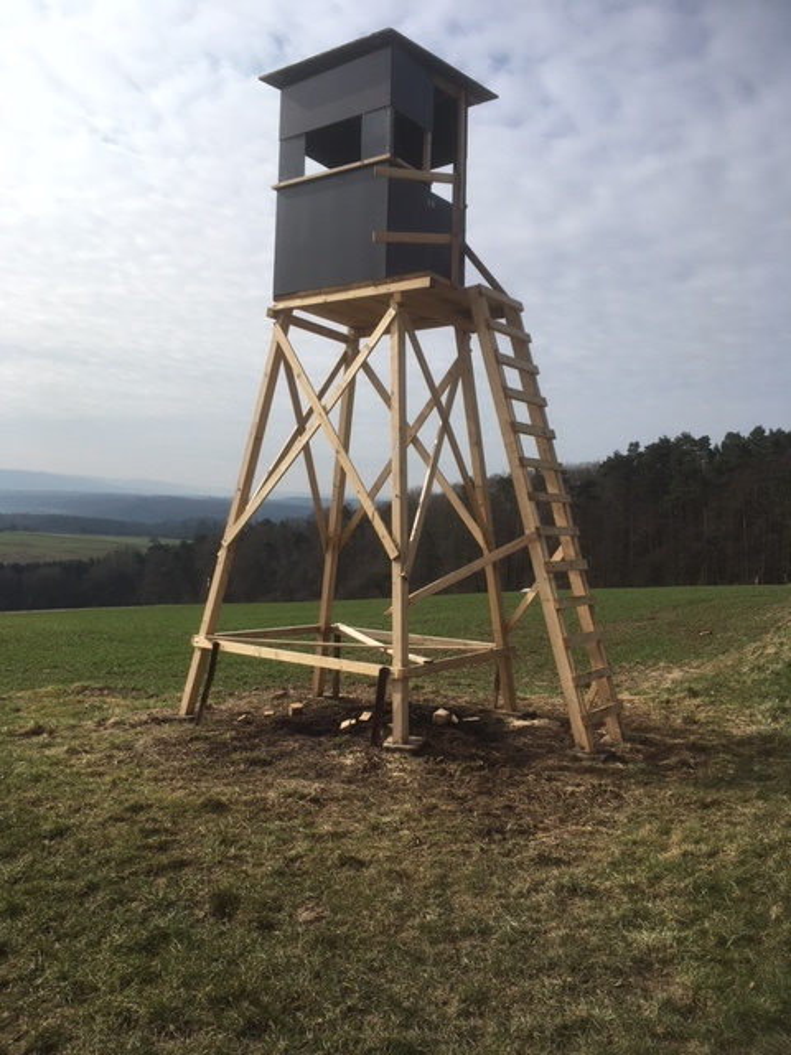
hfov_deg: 48.2
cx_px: 396
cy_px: 528
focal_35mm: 29
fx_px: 884
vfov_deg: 61.7
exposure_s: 1/2653
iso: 25
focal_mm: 4.15
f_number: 2.2
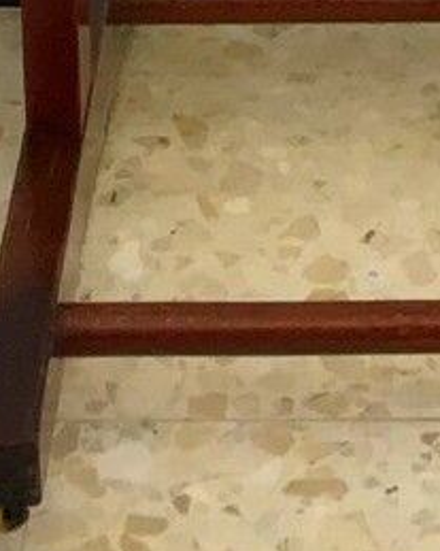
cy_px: -1176
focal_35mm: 211
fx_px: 3437
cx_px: 521
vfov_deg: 7.8
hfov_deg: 7.3
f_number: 1.8
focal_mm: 3.99
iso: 32
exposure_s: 1/100
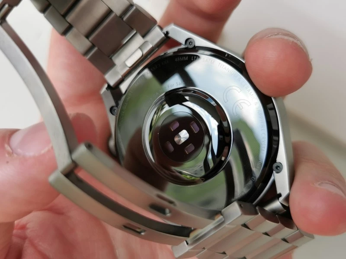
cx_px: 173
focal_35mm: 37
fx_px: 370
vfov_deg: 38.7
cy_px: 130
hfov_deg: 50.1
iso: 50
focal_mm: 5.56
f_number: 1.6
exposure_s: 1/812
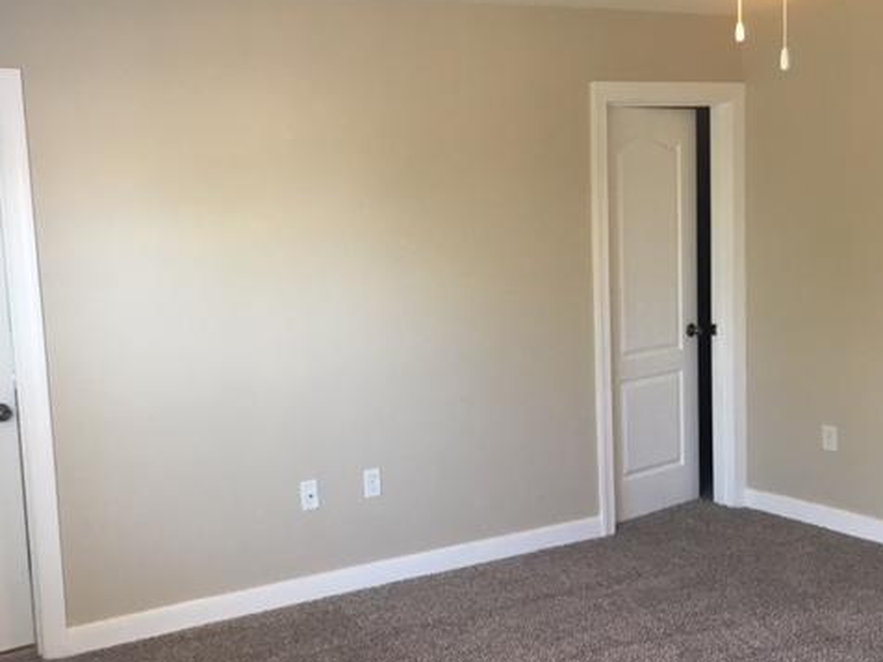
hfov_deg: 47.3
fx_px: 995
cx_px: 312
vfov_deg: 36.8
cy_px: 347
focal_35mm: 39
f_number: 2.2
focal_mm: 4.15
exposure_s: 1/30
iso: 50
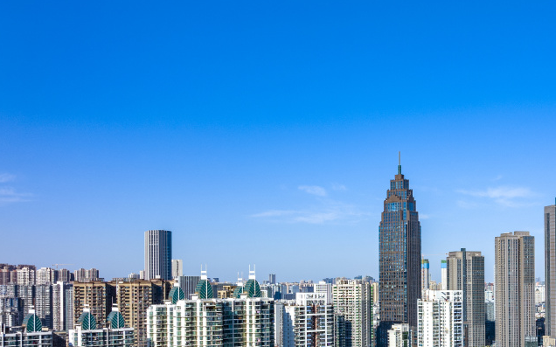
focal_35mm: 48
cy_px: 278
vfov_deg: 26.4
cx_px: 430
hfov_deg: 40.4
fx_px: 727
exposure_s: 1/1600
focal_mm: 12.29
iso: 100
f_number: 6.3
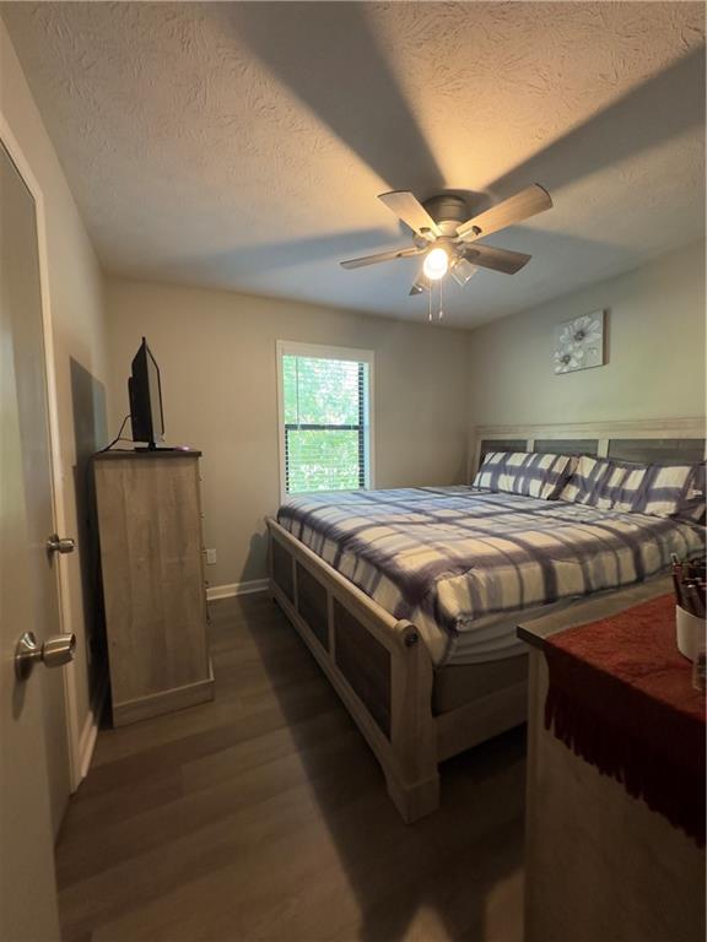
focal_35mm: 14
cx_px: 354
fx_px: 381
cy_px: 471
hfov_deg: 85.7
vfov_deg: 102.1
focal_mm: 2.22
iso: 640
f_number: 2.2
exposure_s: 1/60
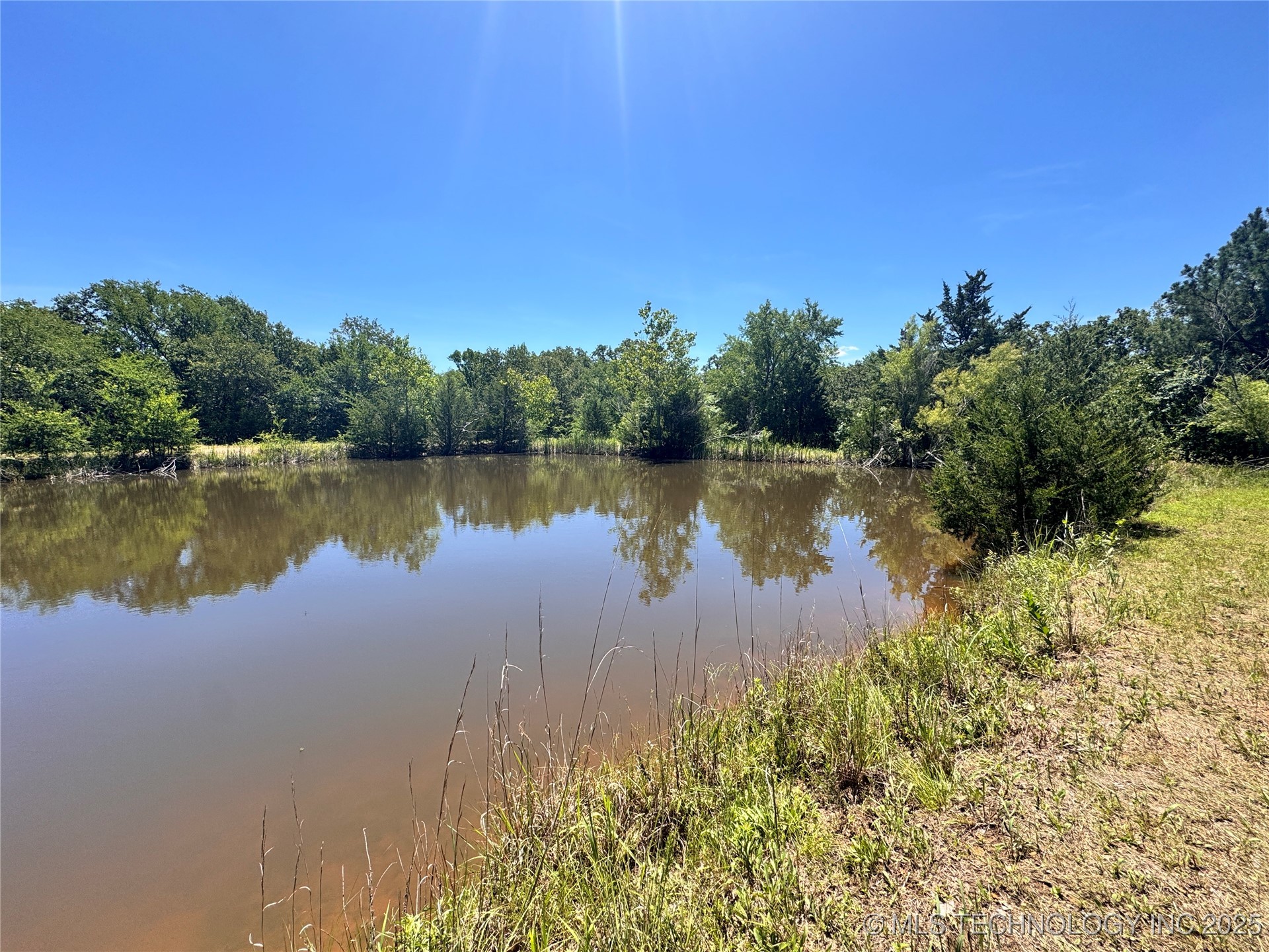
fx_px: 513
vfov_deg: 85.7
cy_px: 476
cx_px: 634
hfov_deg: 102.1
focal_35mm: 14
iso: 50
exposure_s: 1/1256
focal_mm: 2.22
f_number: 2.2
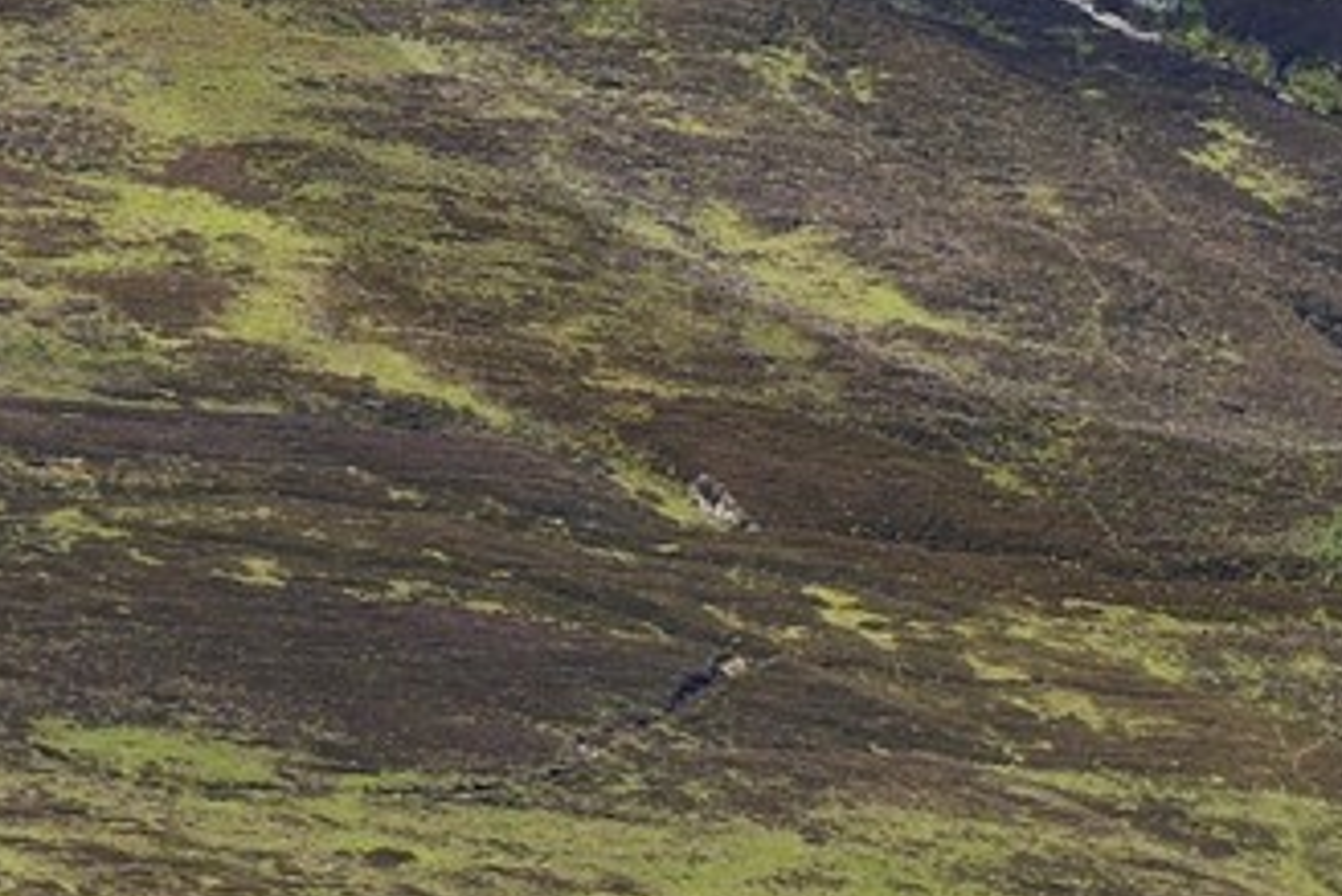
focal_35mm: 975
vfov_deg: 1.4
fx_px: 36360
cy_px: -1047
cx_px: 1424
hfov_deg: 2.1
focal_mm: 200
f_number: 7.1
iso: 400
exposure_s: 1/800
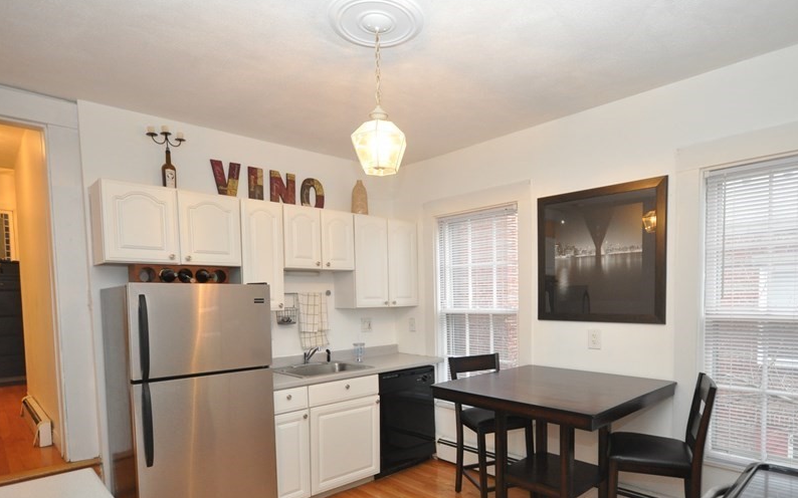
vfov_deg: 55.0
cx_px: 431
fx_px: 471
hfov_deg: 80.4
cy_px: 318
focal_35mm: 22
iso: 800
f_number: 4.2
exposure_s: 1/60
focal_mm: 11
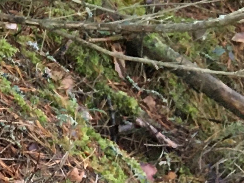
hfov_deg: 8.6
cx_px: -495
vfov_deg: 7.8
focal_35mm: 189
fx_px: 1332
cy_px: 41
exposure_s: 1/33
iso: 160
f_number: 2.2
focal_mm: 4.15
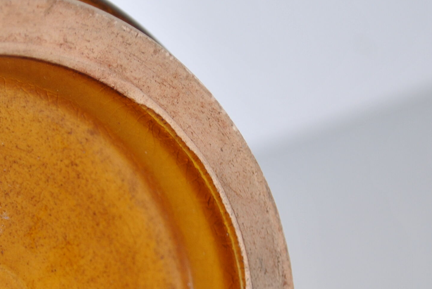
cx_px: 7
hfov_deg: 14.4
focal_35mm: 140
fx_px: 1686
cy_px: 316
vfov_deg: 9.7
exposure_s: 1/80
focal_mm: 35
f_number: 5
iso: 200
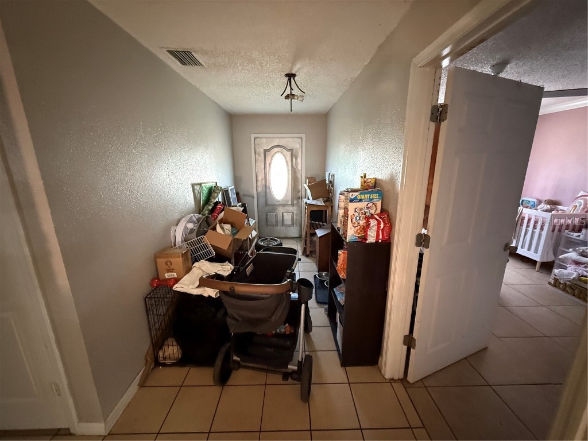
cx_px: 294
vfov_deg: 85.7
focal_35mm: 14
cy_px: 220
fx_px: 238
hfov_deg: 102.1
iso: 1250
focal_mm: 2.22
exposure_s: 1/40
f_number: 2.2
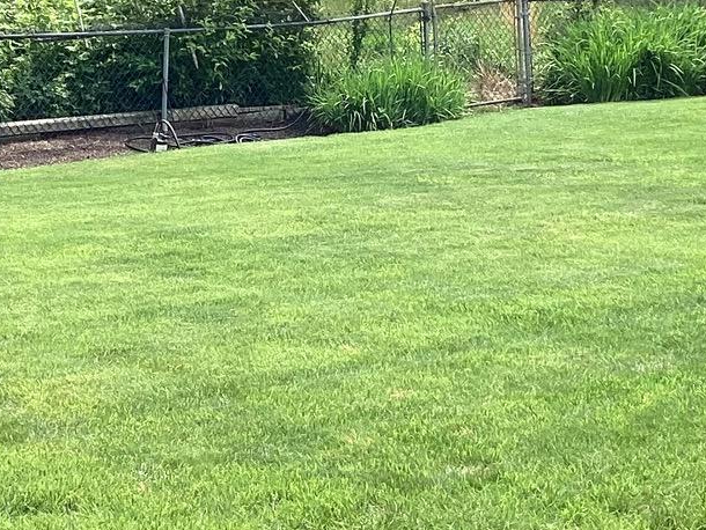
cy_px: 147
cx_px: 397
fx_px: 2122
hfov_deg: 18.9
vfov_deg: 14.2
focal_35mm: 104
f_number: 2.4
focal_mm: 3.3
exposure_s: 1/479
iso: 25
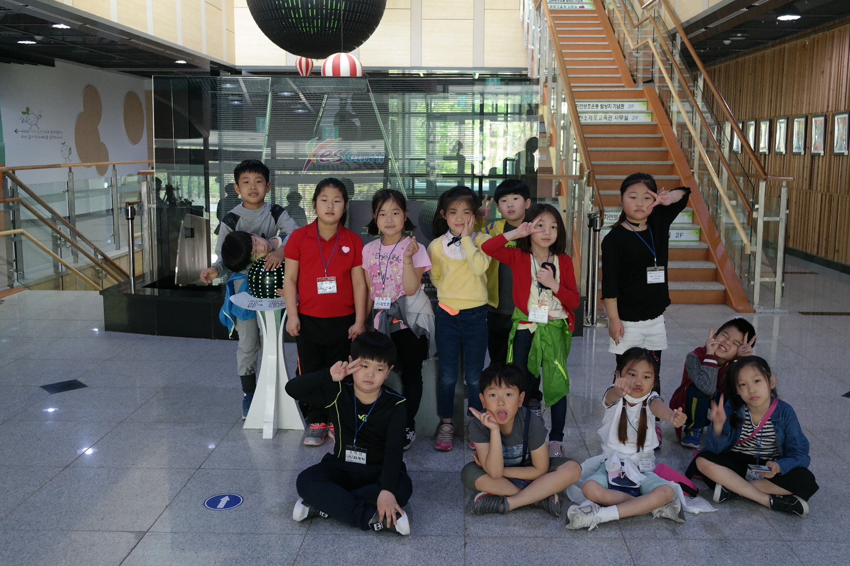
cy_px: 257
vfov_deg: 39.9
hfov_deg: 57.2
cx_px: 459
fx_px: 779
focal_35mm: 33
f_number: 3.5
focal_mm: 20
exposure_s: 1/40
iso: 400
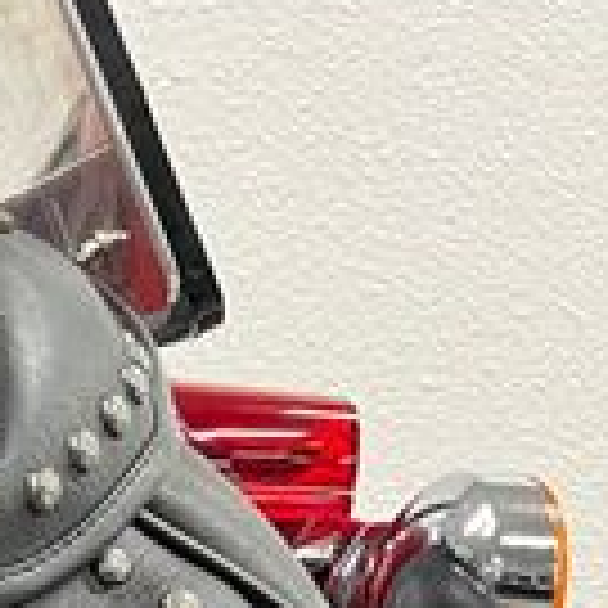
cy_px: 1031
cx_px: -680
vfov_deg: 14.4
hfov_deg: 13.3
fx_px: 2166
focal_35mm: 109
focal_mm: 5.1
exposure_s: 1/33
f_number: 1.6
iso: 400
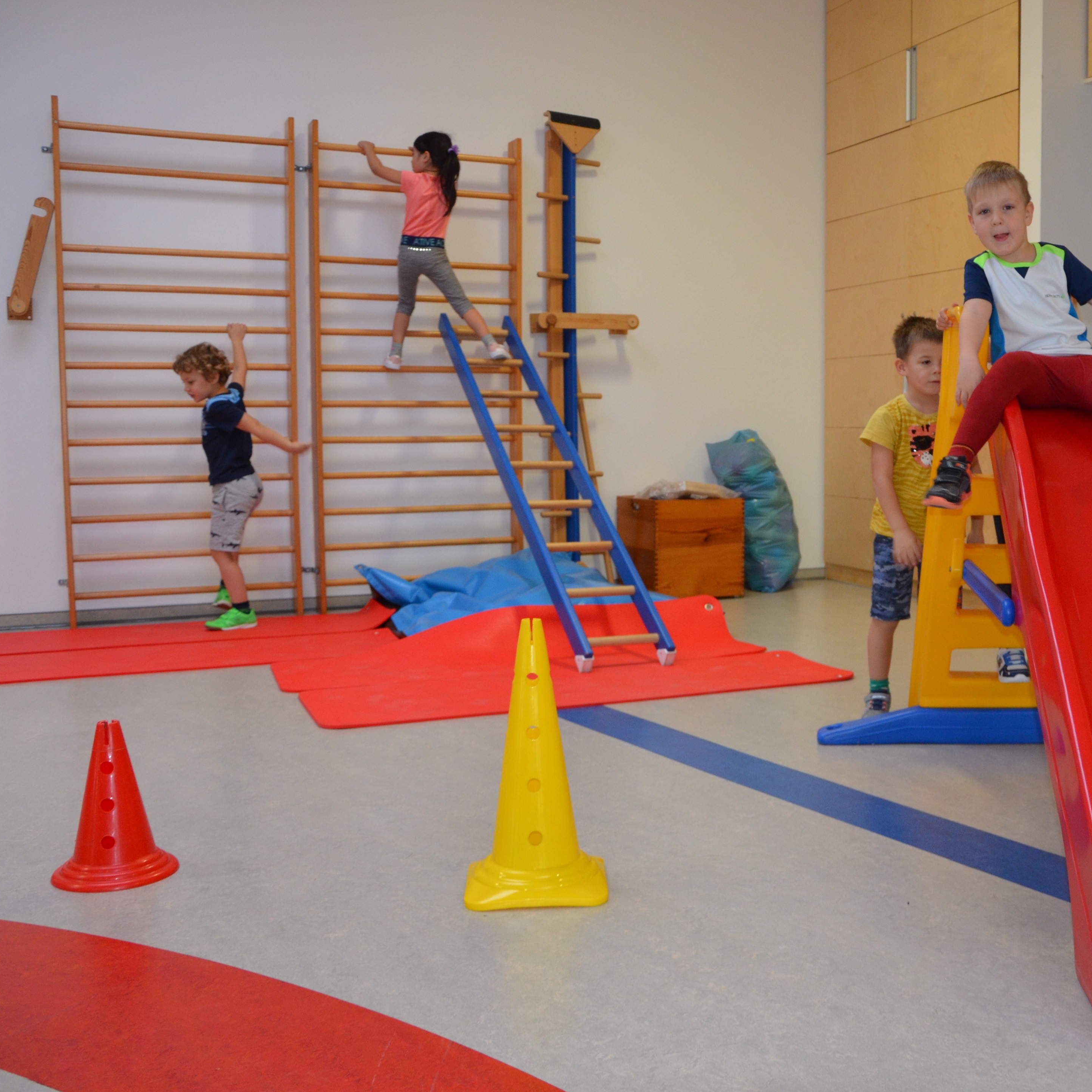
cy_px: 546
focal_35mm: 35
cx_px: 788
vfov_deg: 47.2
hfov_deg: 45.9
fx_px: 1249
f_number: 3.5
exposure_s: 1/60
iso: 720
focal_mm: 18
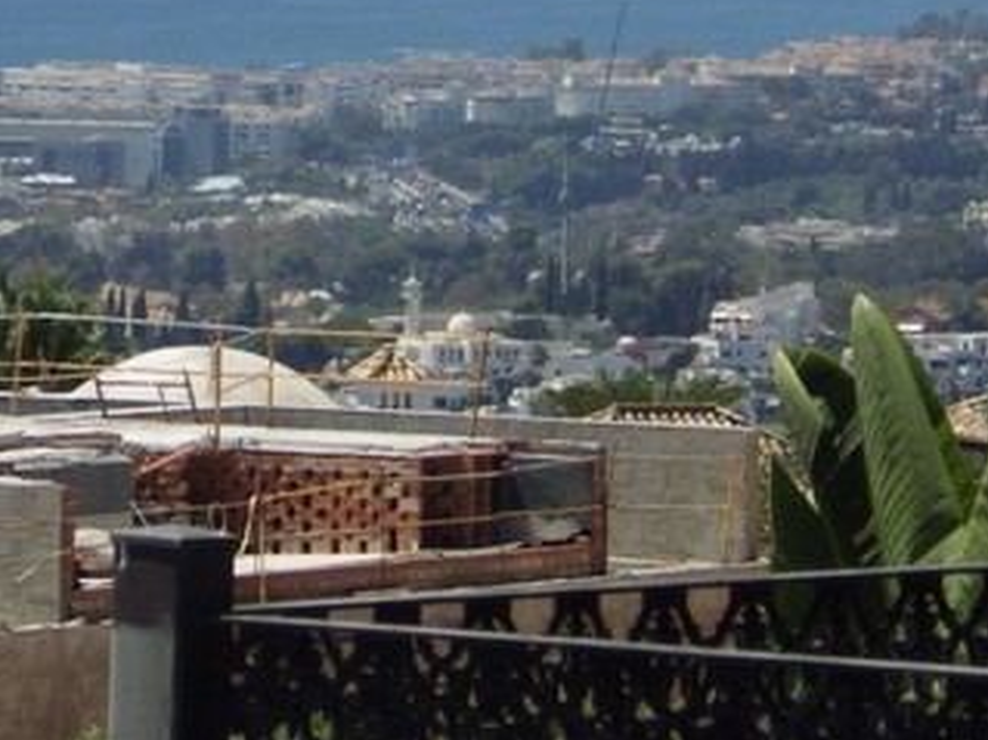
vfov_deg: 2.7
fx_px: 15721
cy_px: -85
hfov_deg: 3.6
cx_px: 449
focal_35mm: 551
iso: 100
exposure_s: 1/640
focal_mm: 34.9
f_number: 5.4
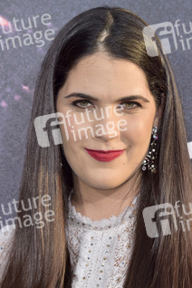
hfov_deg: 5.5
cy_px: 171
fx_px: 2016
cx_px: 107
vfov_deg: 8.2
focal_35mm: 252
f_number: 7.1
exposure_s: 1/250
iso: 100
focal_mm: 200
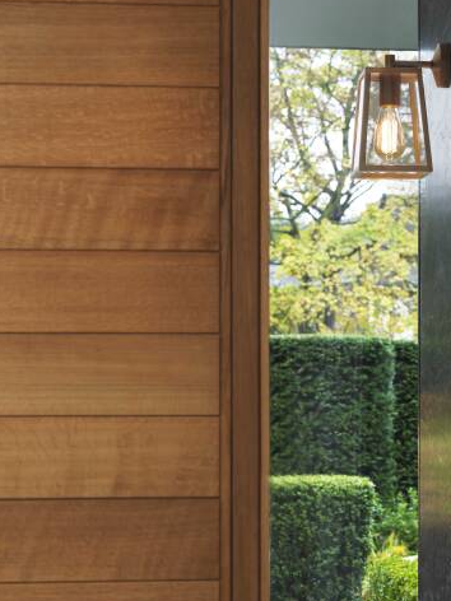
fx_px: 1650
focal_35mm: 95
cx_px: 377
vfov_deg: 20.6
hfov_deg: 15.4
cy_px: 230
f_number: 11
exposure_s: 1
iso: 50
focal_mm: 80
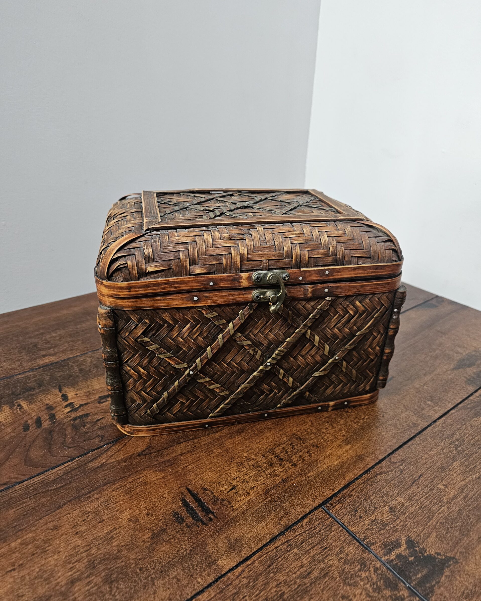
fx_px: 427
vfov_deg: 70.2
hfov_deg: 58.8
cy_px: 284
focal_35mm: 24
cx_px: 241
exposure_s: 1/120
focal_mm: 6.3
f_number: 1.7
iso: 640
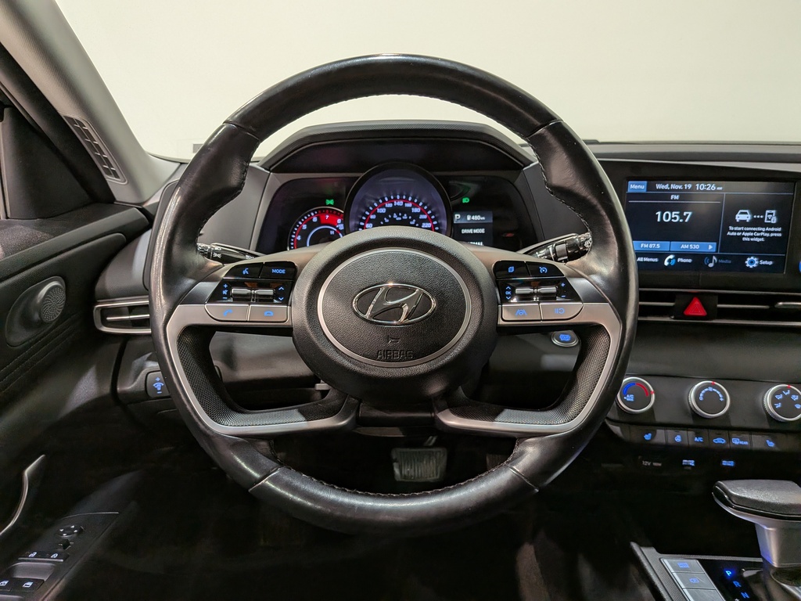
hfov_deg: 71.6
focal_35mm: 24
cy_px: 300
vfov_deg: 56.8
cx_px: 400
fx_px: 555
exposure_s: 1/100
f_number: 1.7
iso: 185
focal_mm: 4.53
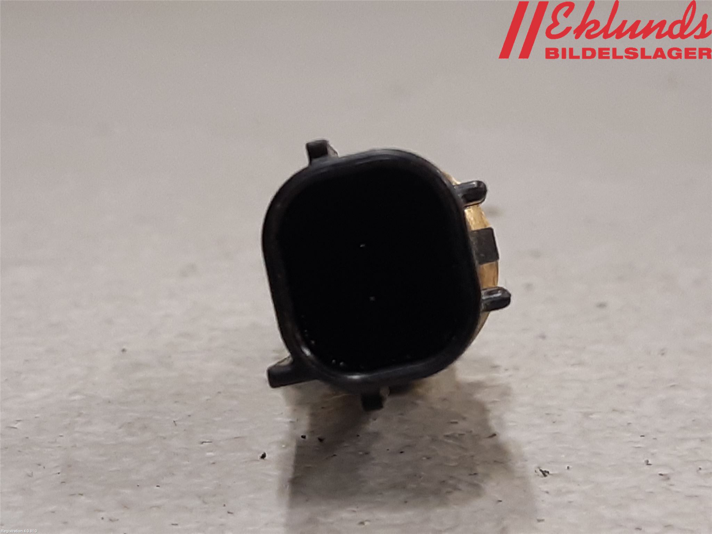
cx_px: 356
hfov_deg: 67.3
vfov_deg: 53.1
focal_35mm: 26
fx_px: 535
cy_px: 267
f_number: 1.7
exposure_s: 1/50
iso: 125
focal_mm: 3.93
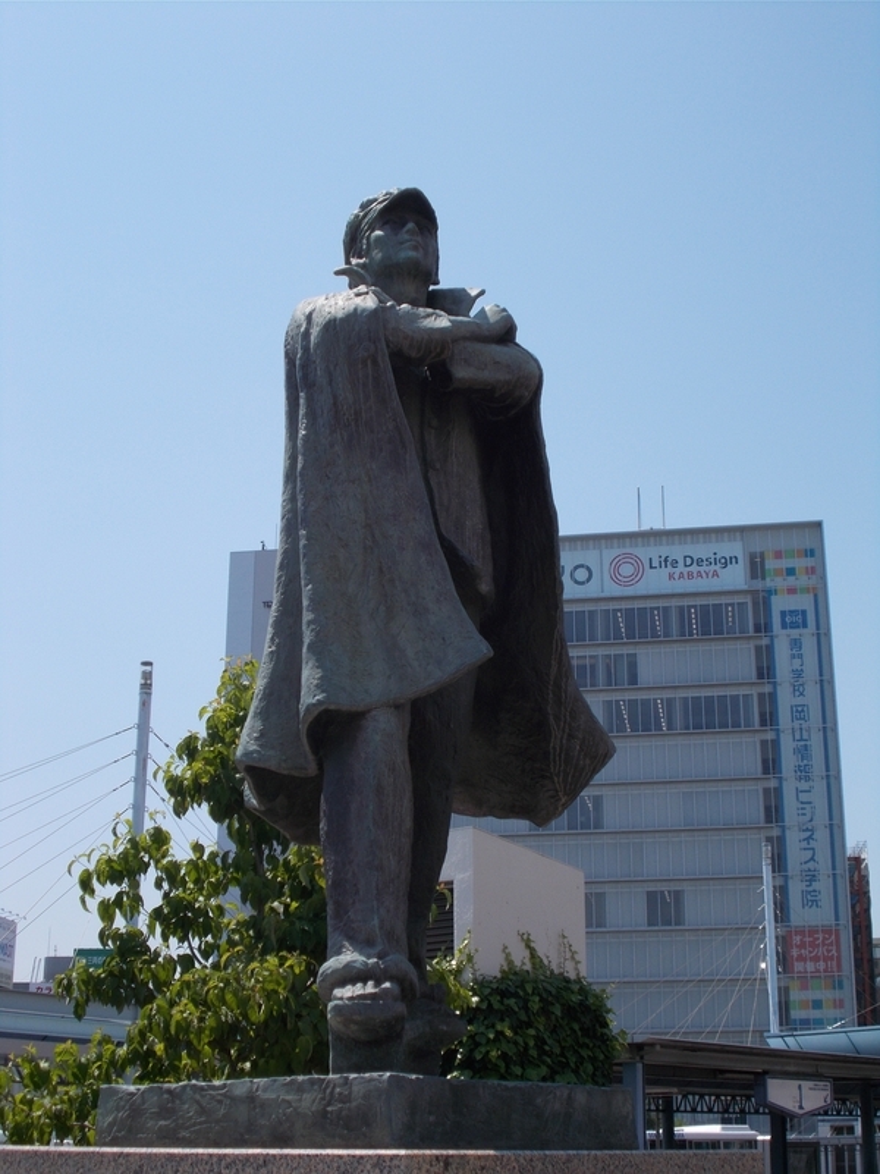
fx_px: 1695
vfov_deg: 38.2
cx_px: 440
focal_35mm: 50
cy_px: 587
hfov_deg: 29.1
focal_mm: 9
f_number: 4.5
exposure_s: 1/640
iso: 80
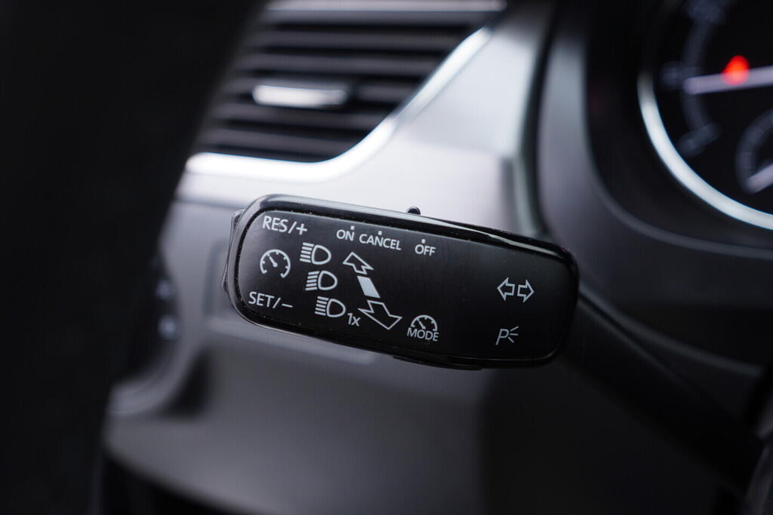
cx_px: 386
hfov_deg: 53.1
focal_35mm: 36
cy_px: 258
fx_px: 773
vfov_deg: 36.9
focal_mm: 24
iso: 200
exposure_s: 1/40
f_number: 2.8
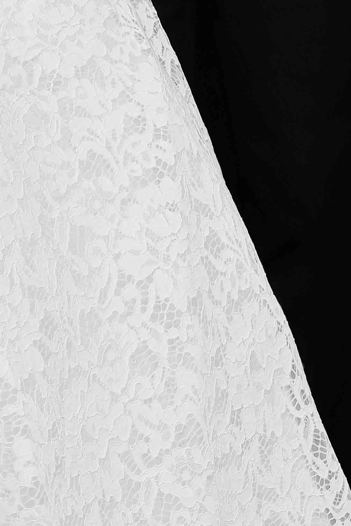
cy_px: -387
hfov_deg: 5.4
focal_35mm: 253
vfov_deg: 7.9
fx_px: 3701
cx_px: -207
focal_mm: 61
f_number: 3.2
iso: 500
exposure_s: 1/125
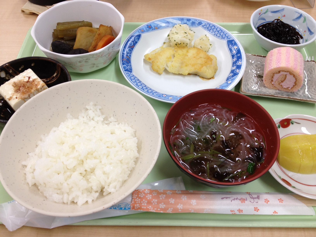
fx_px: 320
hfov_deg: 52.6
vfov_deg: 40.7
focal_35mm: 35
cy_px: 118
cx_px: 158
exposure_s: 1/40
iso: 64
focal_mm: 4.28
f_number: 2.4
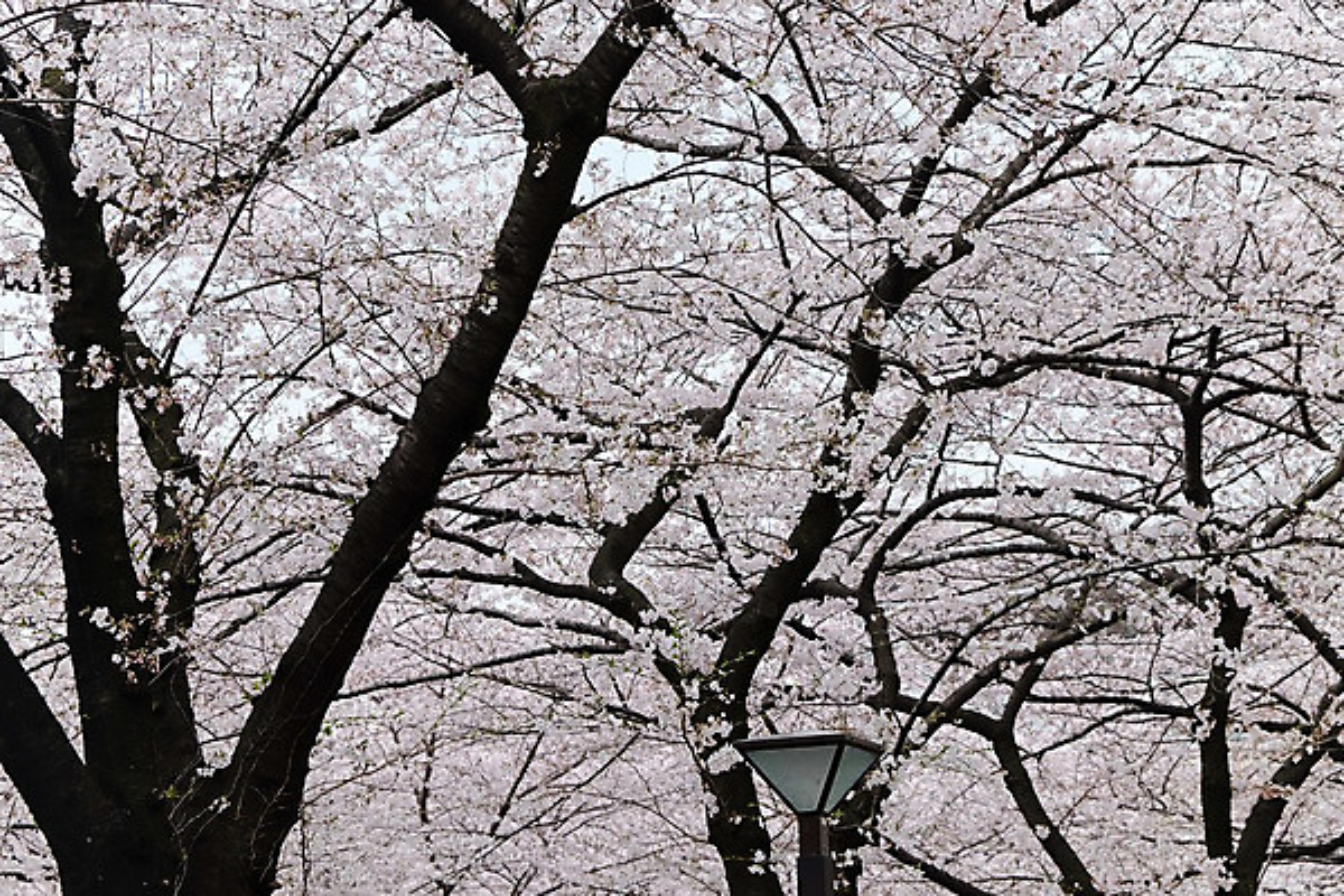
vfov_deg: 16.5
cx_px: 672
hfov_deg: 24.5
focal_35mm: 83
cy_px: 448
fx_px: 3098
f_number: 5.6
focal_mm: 55
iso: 400
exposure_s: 1/350
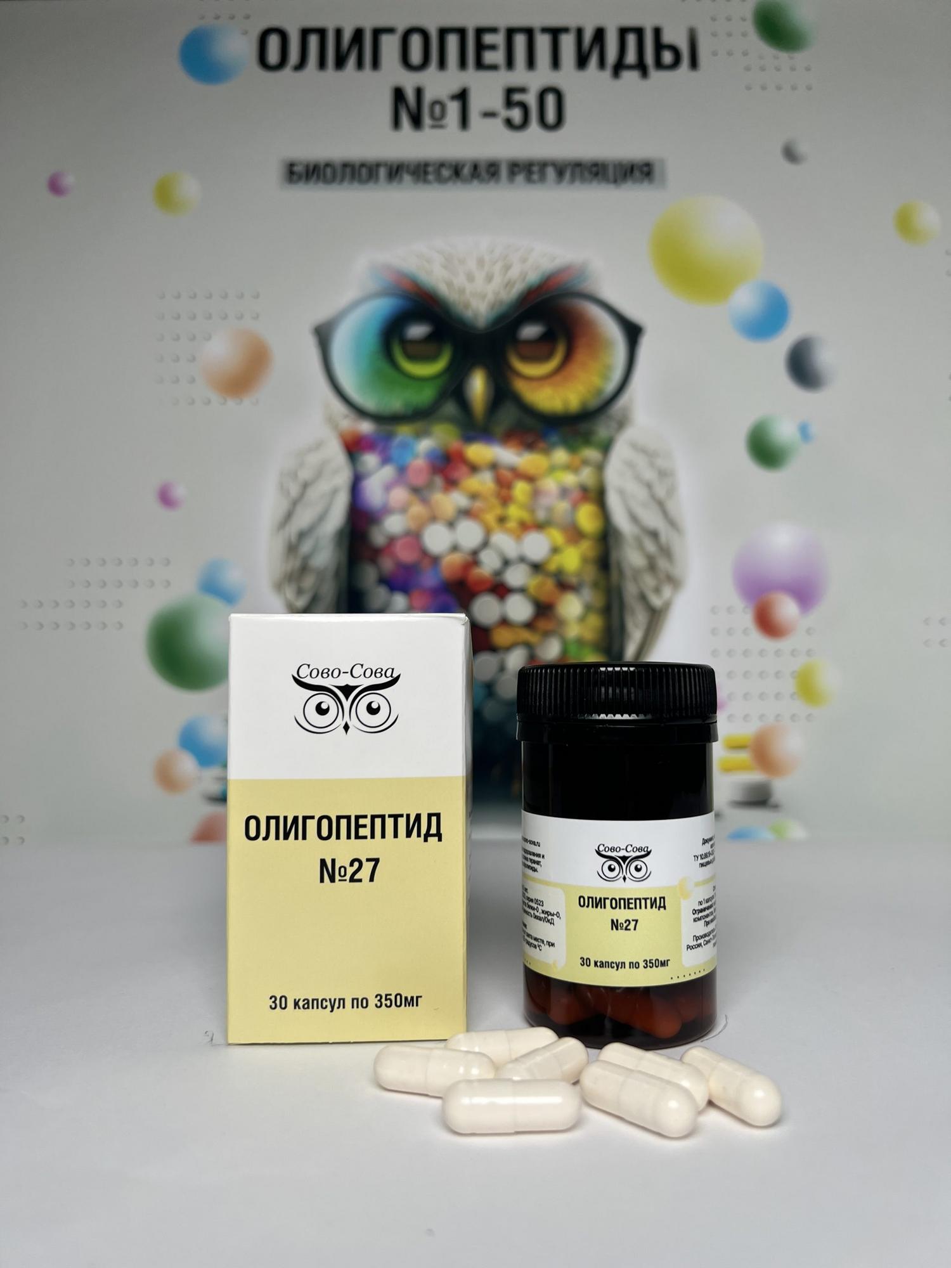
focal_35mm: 26
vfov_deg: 67.3
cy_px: 634
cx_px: 476
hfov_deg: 53.1
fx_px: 952
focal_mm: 5.7
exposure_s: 1/2299
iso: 50
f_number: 1.5
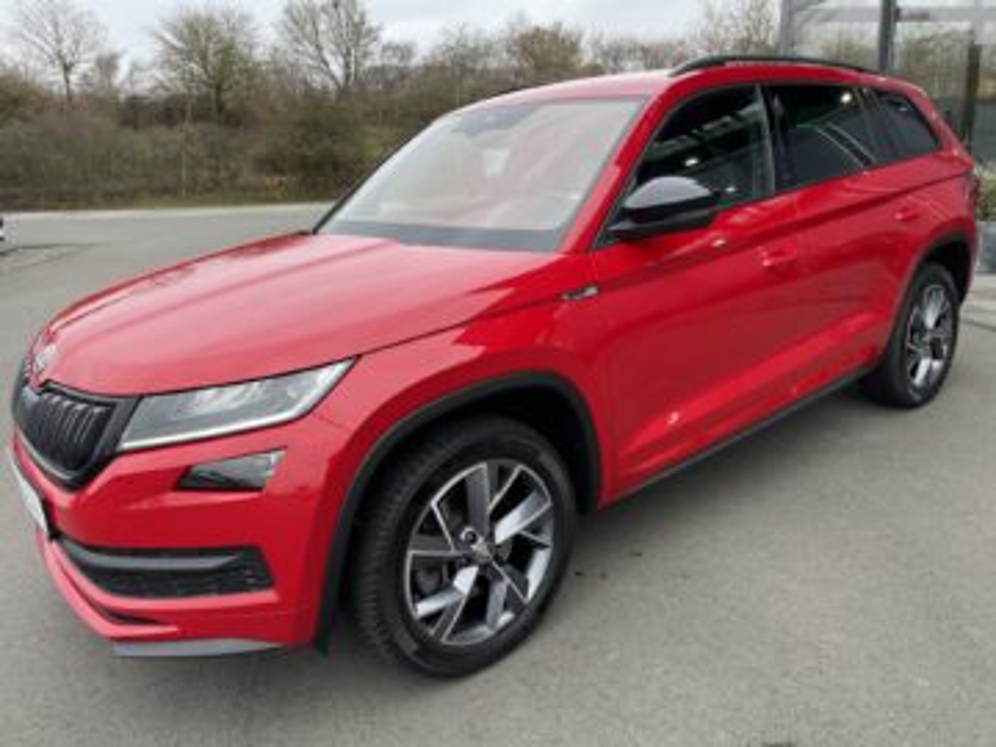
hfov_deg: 67.3
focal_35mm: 26
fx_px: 748
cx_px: 498
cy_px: 374
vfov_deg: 53.1
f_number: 1.6
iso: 32
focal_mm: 4.2
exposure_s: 1/191
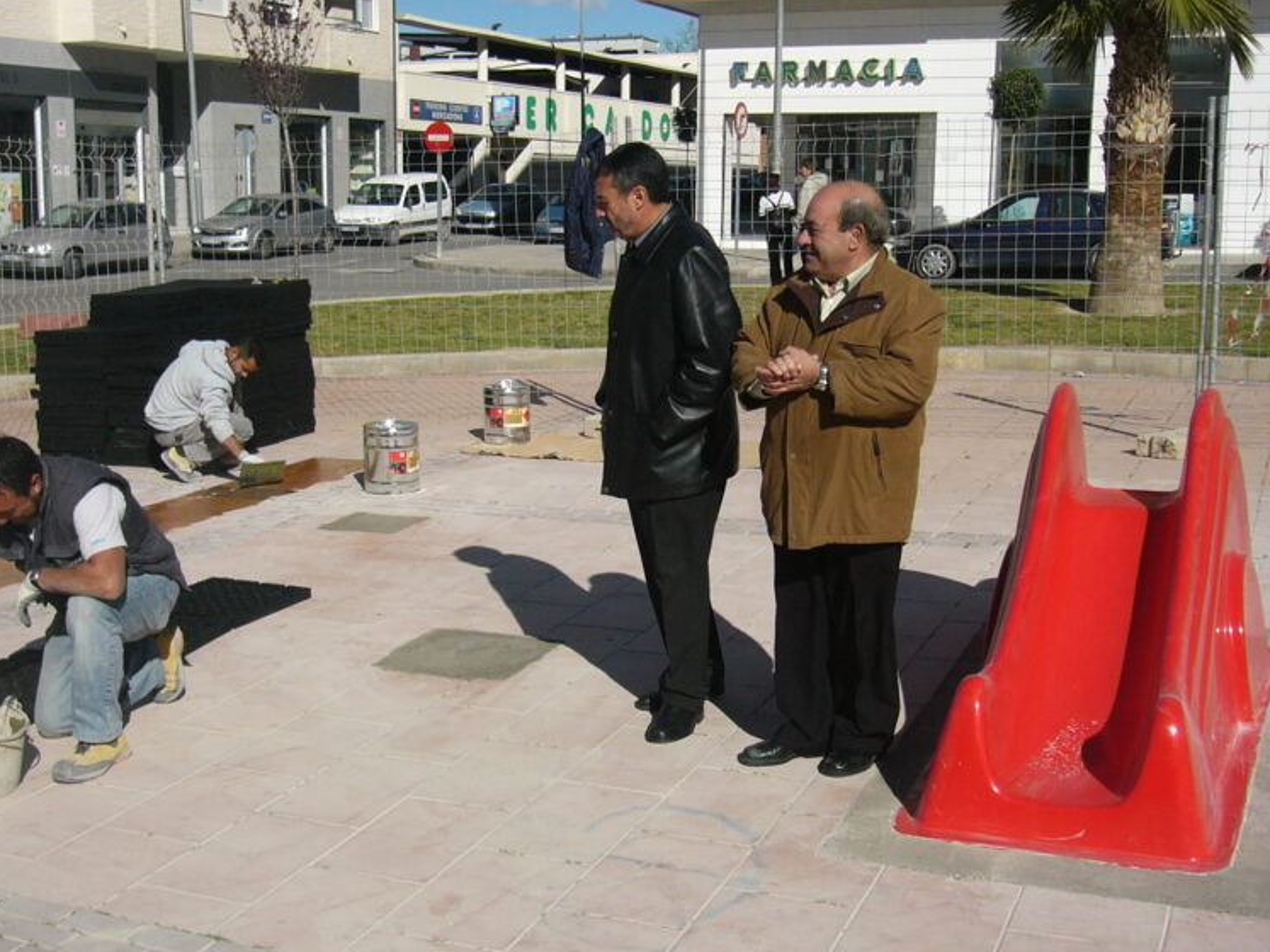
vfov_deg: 32.2
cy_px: 517
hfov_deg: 42.0
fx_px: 1651
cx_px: 563
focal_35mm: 45
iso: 50
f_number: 8
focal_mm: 5.8
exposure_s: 1/320
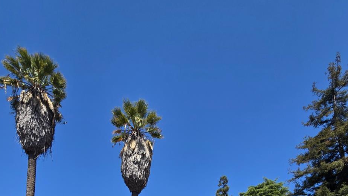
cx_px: 167
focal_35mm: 23
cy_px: 274
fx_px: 212
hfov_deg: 78.6
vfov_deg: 32.0
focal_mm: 2.2
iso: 50
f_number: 2.2
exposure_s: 1/2544
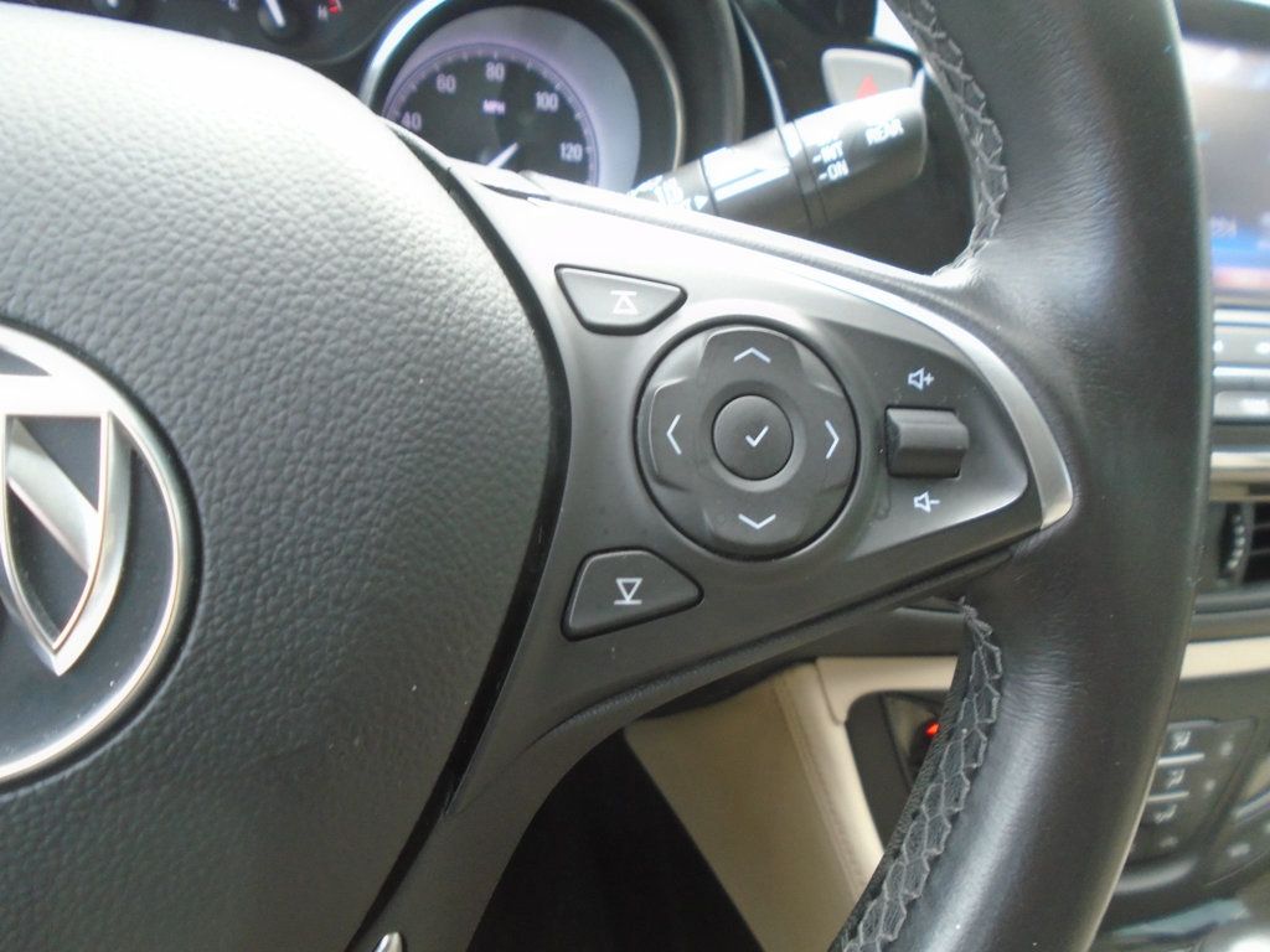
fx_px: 954
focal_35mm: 26
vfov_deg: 53.1
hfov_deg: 67.3
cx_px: 635
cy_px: 476
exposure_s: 1/30
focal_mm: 4.6
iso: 250
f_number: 3.2
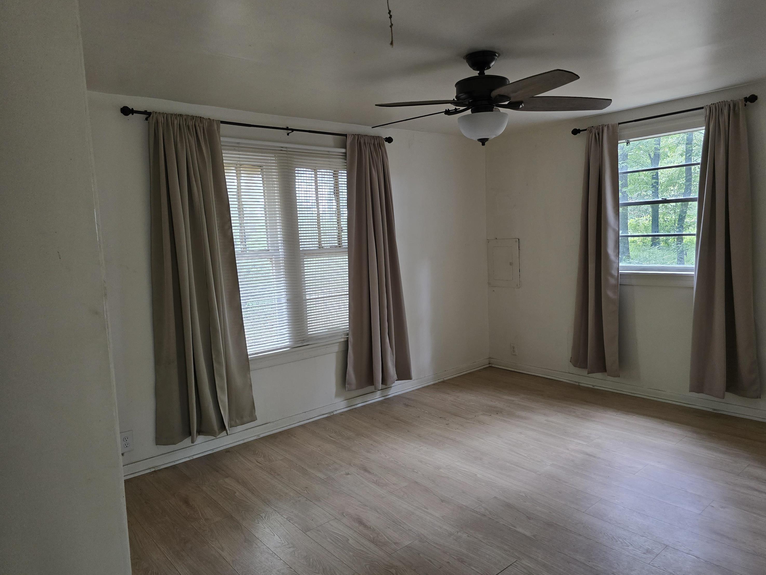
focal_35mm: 24
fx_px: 531
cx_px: 395
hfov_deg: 71.6
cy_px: 282
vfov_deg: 56.8
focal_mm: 6.3
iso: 500
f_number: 1.7
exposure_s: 1/120
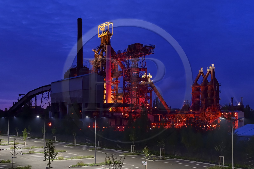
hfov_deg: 41.1
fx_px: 339
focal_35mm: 48
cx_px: 127
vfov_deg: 28.1
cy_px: 84
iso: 1600
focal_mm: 48
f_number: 5
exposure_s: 1/3.33
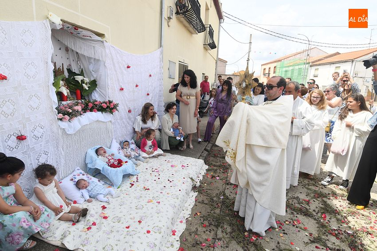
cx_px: 188
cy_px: 126
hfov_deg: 90.0
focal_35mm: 18
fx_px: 188
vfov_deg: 67.3
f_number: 8
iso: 200
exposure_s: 1/250
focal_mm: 12
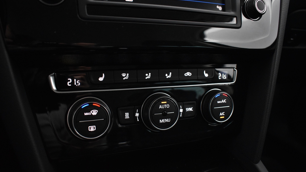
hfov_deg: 66.1
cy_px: 94
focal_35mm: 29
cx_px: 150
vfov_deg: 40.1
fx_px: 235
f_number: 3.5
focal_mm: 18
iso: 3200
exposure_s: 1/40
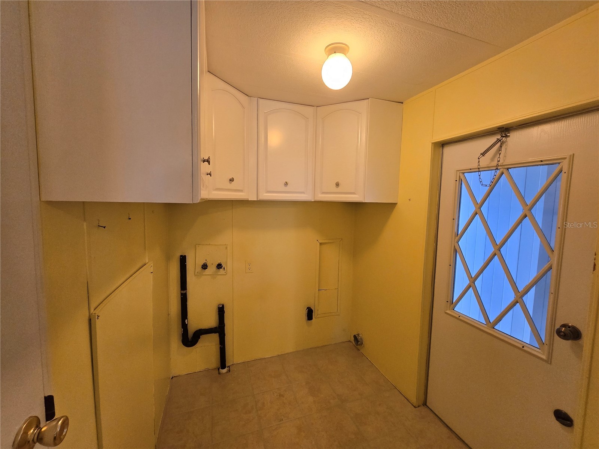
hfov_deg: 106.2
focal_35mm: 13
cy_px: 224
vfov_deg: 89.9
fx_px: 225
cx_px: 300
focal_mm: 2.2
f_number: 2.2
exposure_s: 1/60
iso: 200
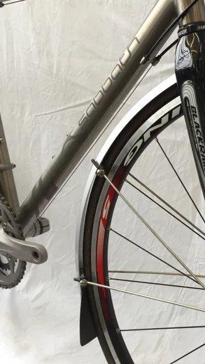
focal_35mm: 43
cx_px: 188
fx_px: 415
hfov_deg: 26.7
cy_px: 180
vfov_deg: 47.3
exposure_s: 1/50
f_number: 2.2
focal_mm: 4.15
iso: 32
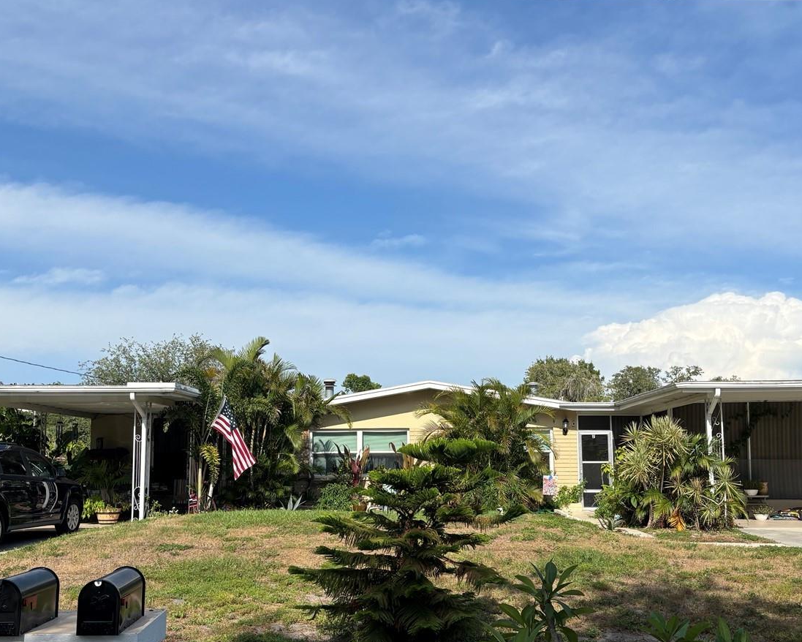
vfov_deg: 40.0
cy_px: 388
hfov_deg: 49.1
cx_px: 406
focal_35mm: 37
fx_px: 878
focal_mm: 5.96
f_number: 1.6
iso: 50
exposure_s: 1/4854
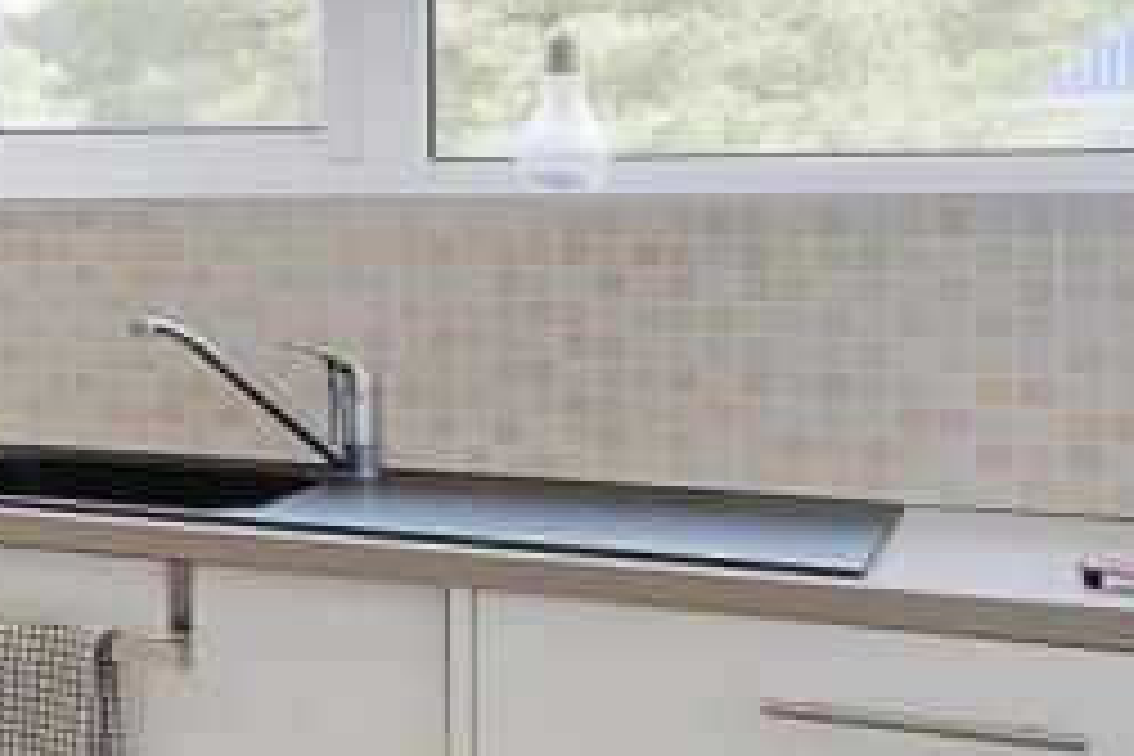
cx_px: -752
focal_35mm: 73
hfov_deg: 21.3
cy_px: 218
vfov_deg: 18.6
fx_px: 2299
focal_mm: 12
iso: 100
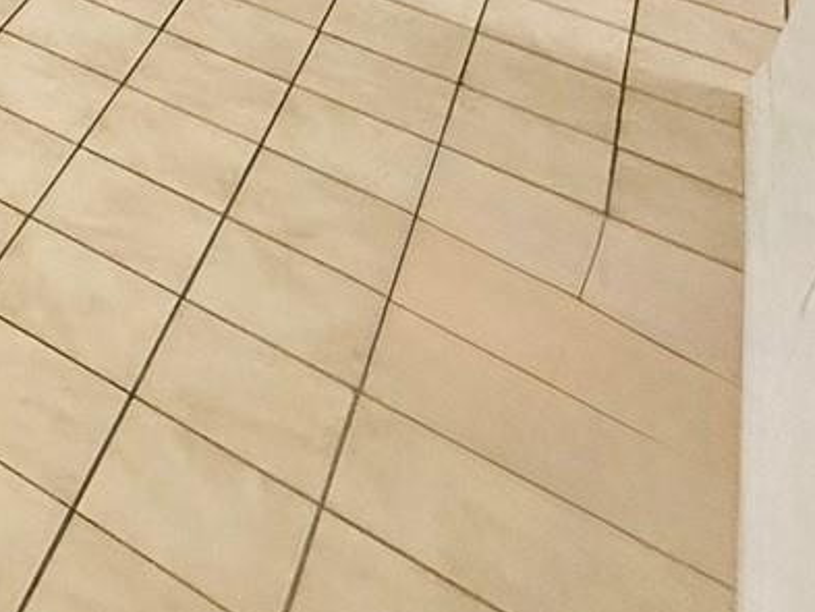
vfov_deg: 20.8
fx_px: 1342
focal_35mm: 57
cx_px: -539
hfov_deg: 23.4
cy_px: -369
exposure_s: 1/120
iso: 400
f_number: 2.2
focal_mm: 2.22
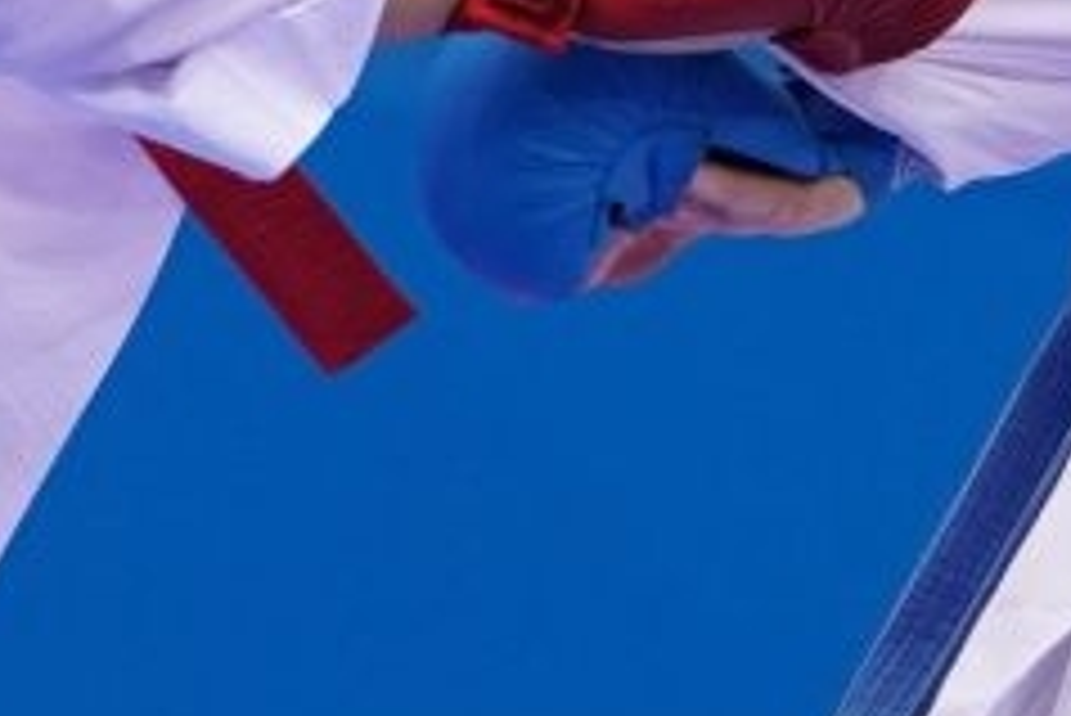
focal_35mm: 1512
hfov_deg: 1.4
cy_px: -194
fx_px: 45008
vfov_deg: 0.9
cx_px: 428
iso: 1600
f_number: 2.8
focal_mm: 200
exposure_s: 1/1000
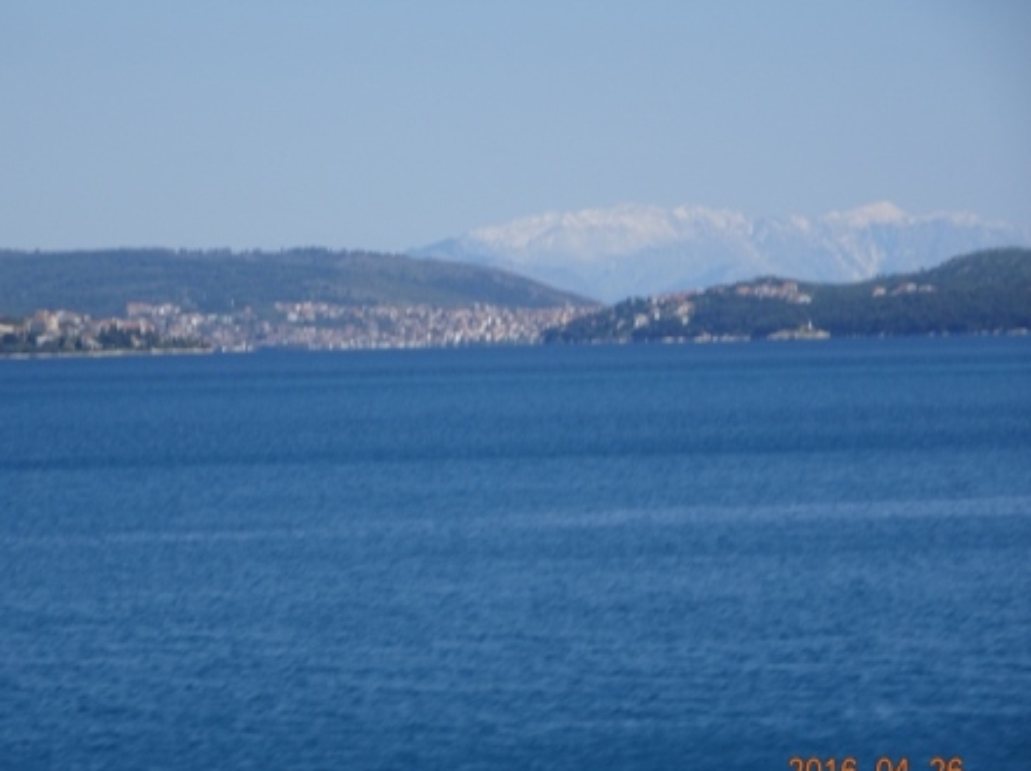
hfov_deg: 8.7
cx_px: 456
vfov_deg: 6.5
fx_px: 6755
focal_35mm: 227
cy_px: 412
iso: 80
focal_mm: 34.17
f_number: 6.3
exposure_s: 1/200
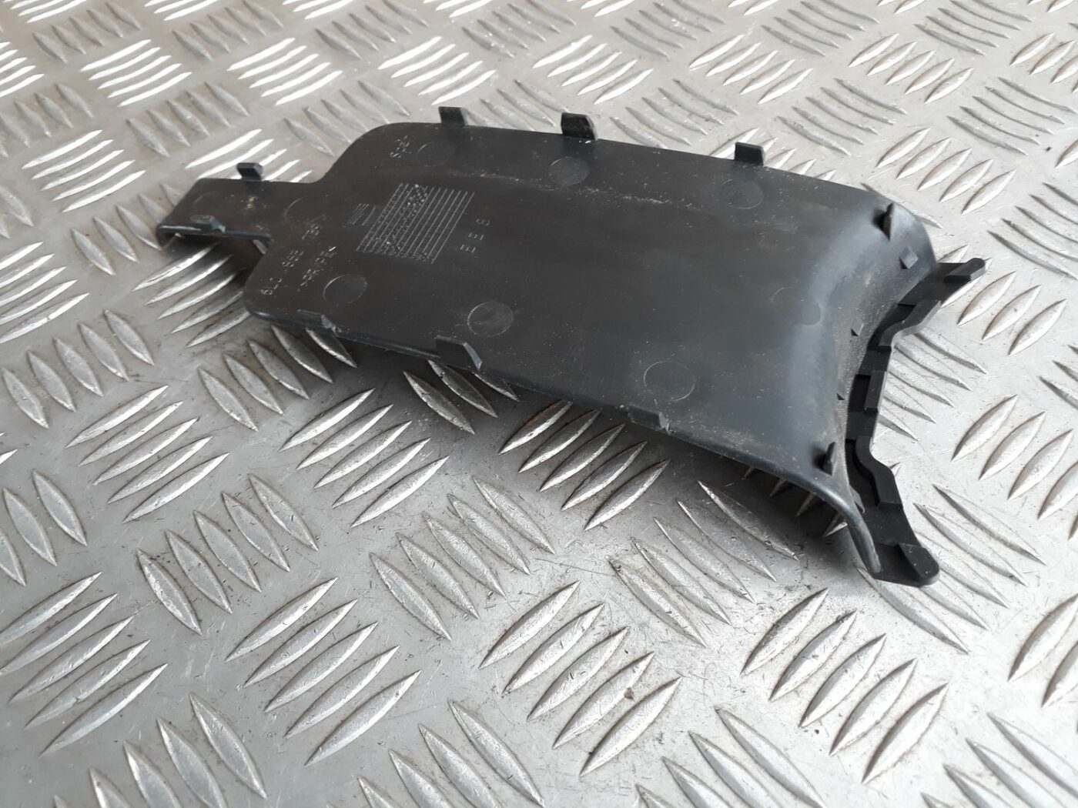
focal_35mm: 27
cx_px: 539
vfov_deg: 51.4
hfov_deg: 65.3
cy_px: 404
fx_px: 841
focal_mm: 3.6
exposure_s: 1/33
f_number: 1.9
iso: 80
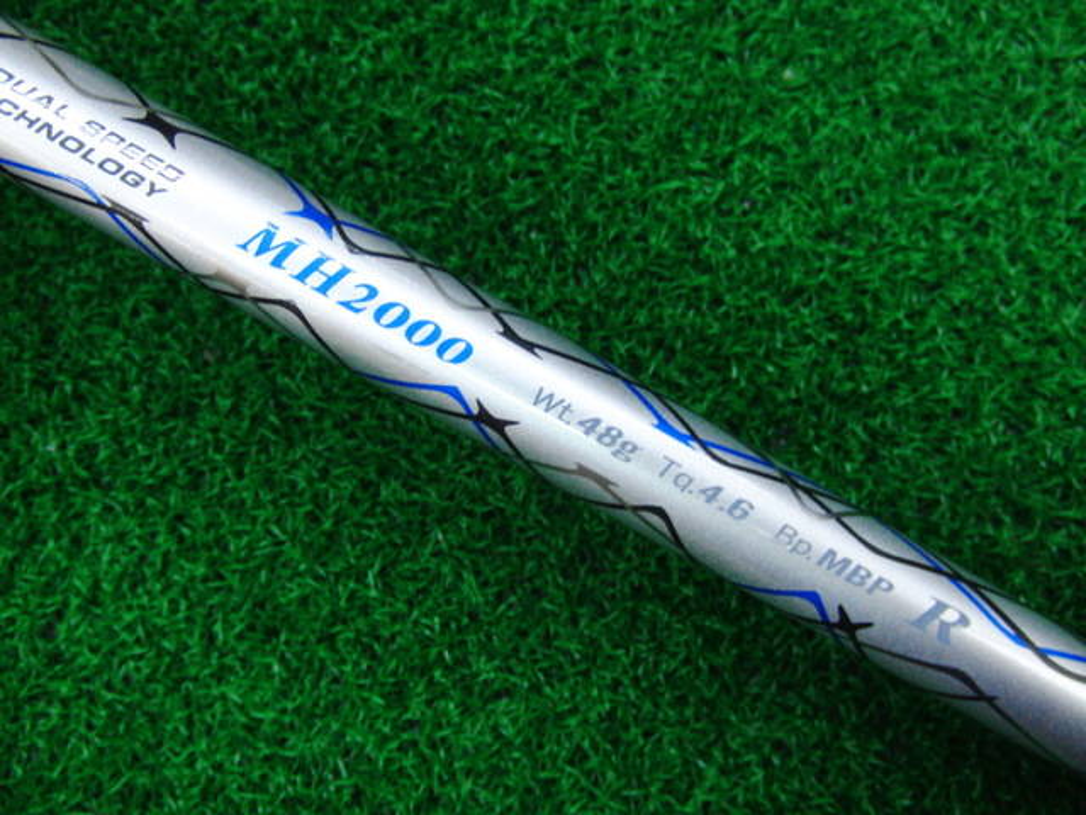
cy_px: 408
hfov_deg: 50.1
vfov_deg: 38.7
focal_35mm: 37
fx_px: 1161
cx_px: 543
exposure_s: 1/60
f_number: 3.6
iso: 400
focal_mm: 6.42
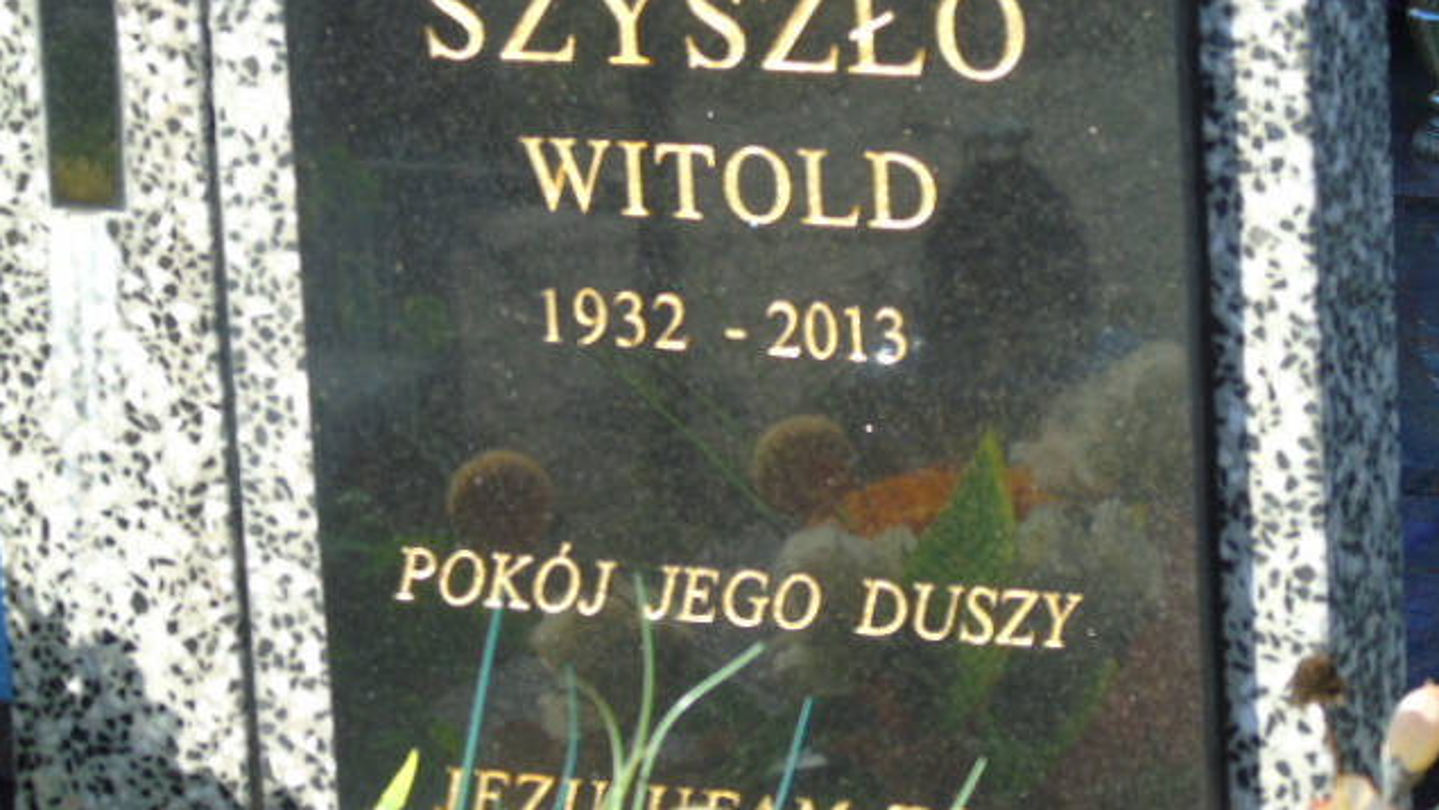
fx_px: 7785
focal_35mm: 204
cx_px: 722
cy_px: 287
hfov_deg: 10.6
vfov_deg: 6.0
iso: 80
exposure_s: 1/200
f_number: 5
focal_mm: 33
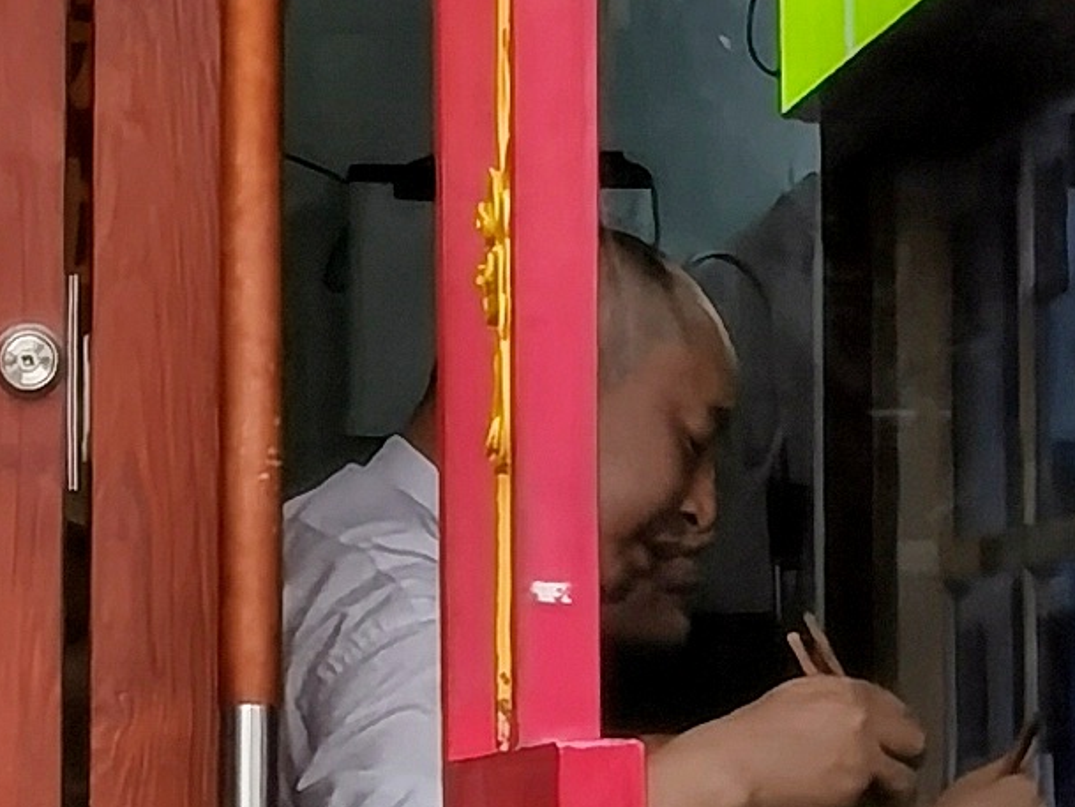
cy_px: -623
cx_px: 526
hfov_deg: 6.3
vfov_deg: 4.7
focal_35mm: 316
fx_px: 9815
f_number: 1.9
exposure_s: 1/678
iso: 50
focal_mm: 6.71
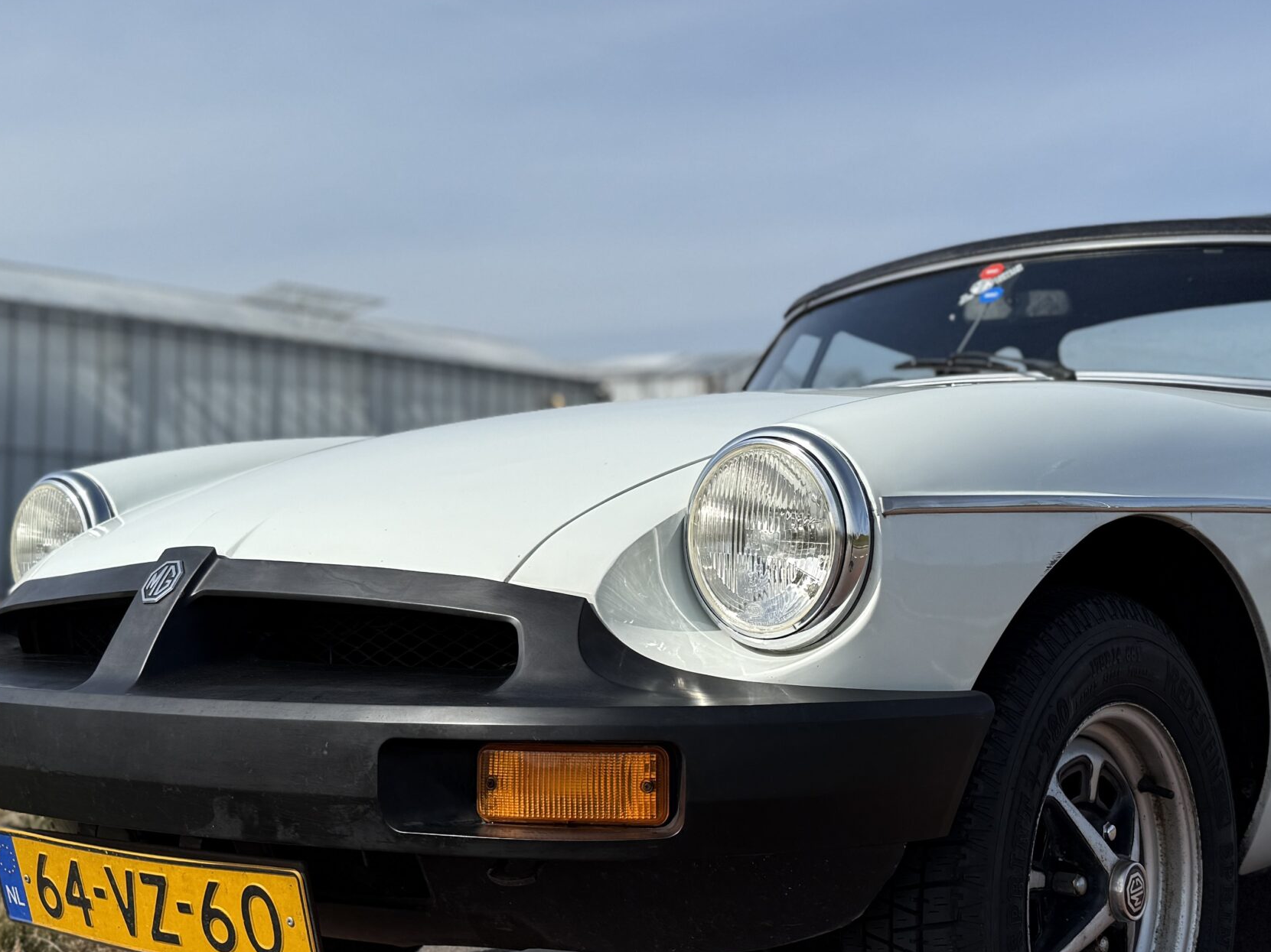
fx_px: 1358
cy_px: 568
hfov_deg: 49.6
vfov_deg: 38.5
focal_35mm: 37
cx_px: 810
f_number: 1.78
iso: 80
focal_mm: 6.76
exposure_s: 1/6711
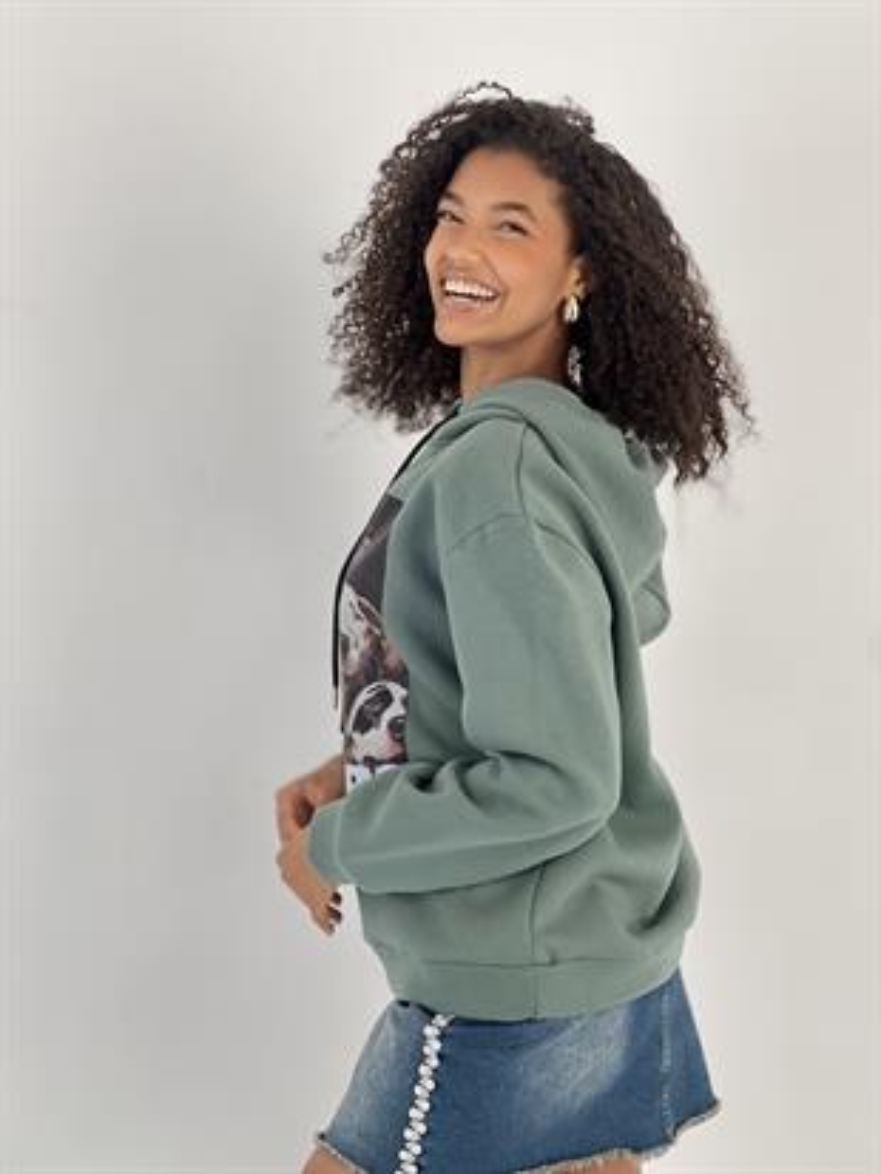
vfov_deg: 25.3
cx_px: 440
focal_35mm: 77
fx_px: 2612
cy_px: 587
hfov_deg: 19.1
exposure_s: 1/100
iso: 50
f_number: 2.8
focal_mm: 9
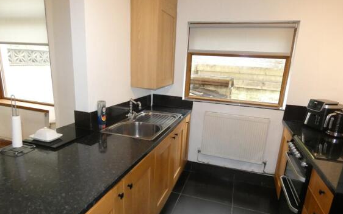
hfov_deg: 79.7
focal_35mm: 22
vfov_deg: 55.0
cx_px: 173
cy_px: 117
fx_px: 206
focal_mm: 3.6
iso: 800
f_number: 2.8
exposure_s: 1/125
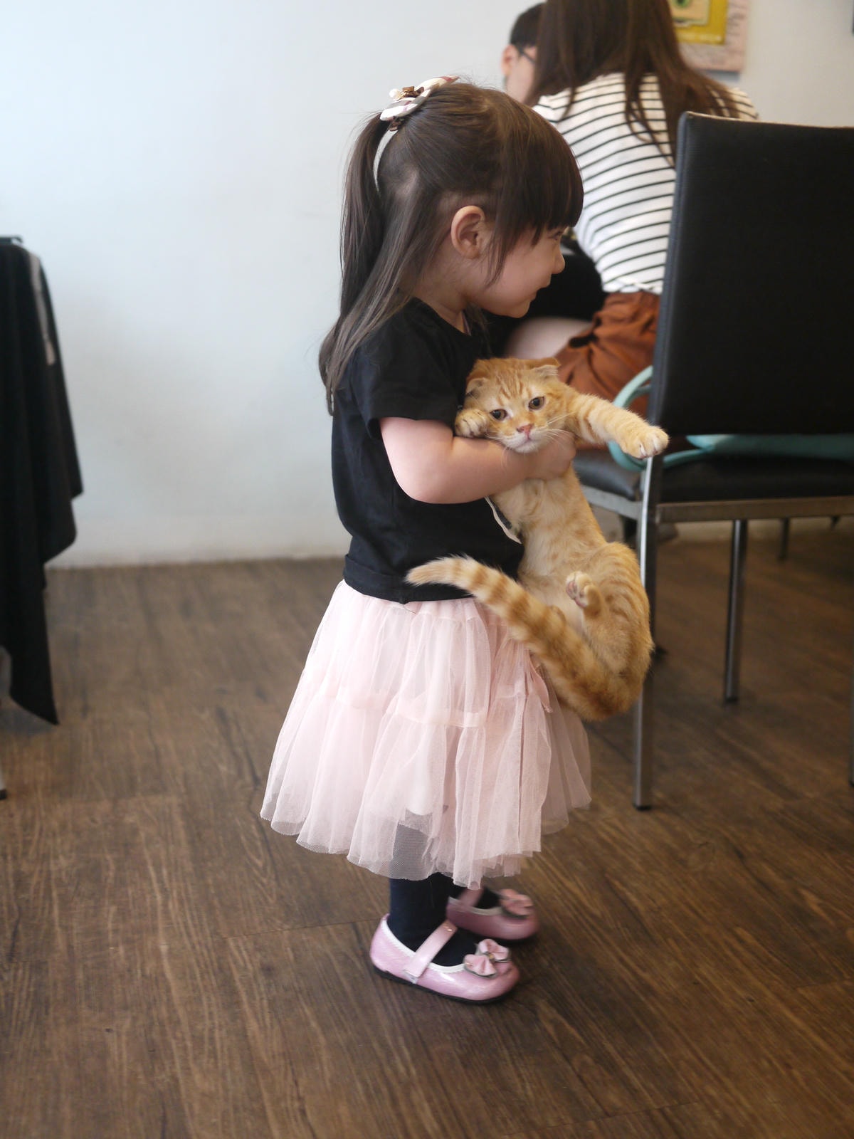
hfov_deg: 36.0
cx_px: 427
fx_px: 1316
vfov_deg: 46.8
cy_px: 570
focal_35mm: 40
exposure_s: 1/125
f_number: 1.7
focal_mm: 20
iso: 640
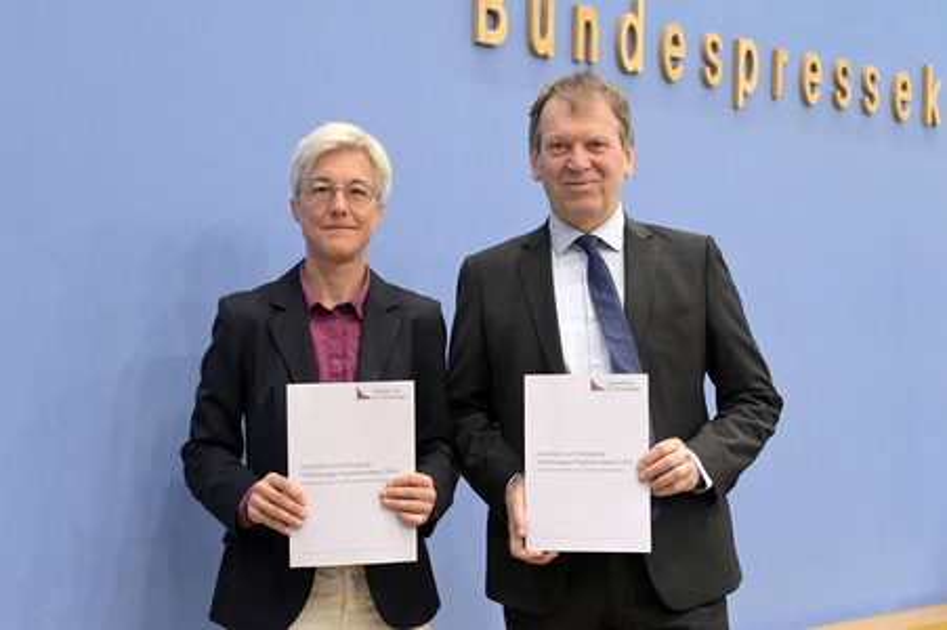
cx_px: 474
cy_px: 315
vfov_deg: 23.3
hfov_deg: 34.5
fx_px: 1525
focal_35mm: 58
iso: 4000
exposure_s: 1/500
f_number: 4.5
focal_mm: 58
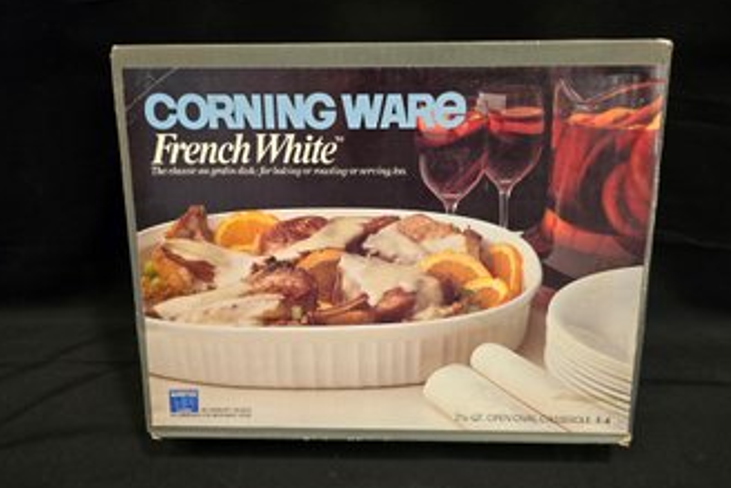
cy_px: 237
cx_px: 371
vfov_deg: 51.3
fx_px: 508
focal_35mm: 25
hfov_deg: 71.5
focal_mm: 6.3
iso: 800
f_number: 1.7
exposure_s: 1/120
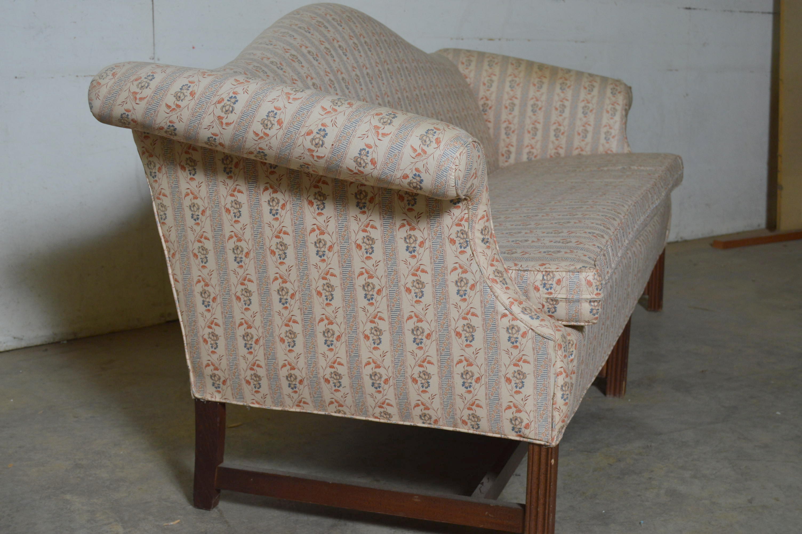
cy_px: 267
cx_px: 401
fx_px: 1135
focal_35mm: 51
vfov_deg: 26.4
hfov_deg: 38.9
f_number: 5.6
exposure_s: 1/60
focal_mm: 34
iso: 400
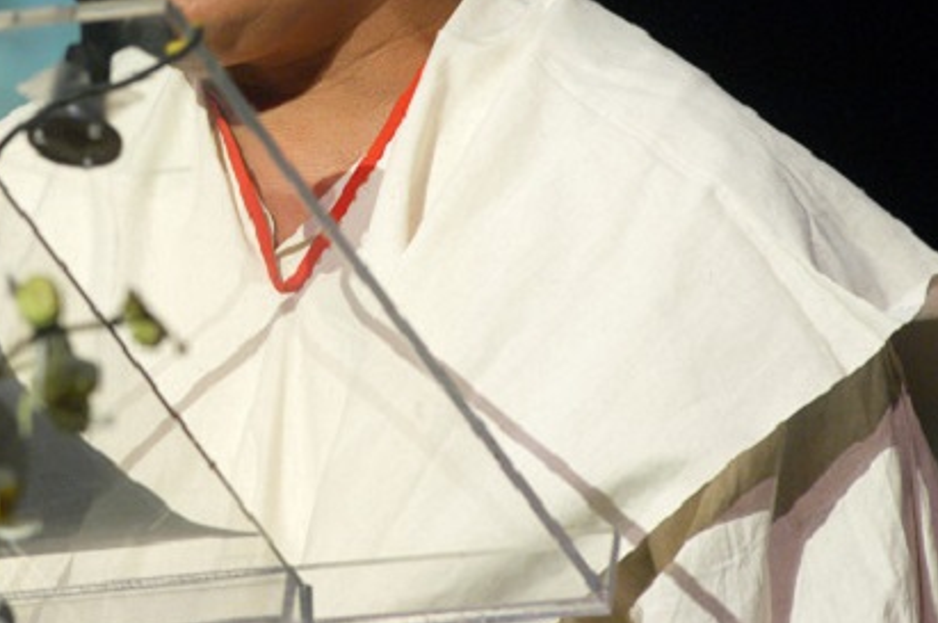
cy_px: 35
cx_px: 80
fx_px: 15198
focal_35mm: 584
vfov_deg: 2.3
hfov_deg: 3.5
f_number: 5.6
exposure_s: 1/60
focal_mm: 200
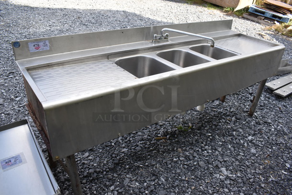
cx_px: 146
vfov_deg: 48.0
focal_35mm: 27
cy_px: 98
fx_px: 219
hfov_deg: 67.3
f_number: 5.6
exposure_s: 1/250
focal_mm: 18
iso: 200
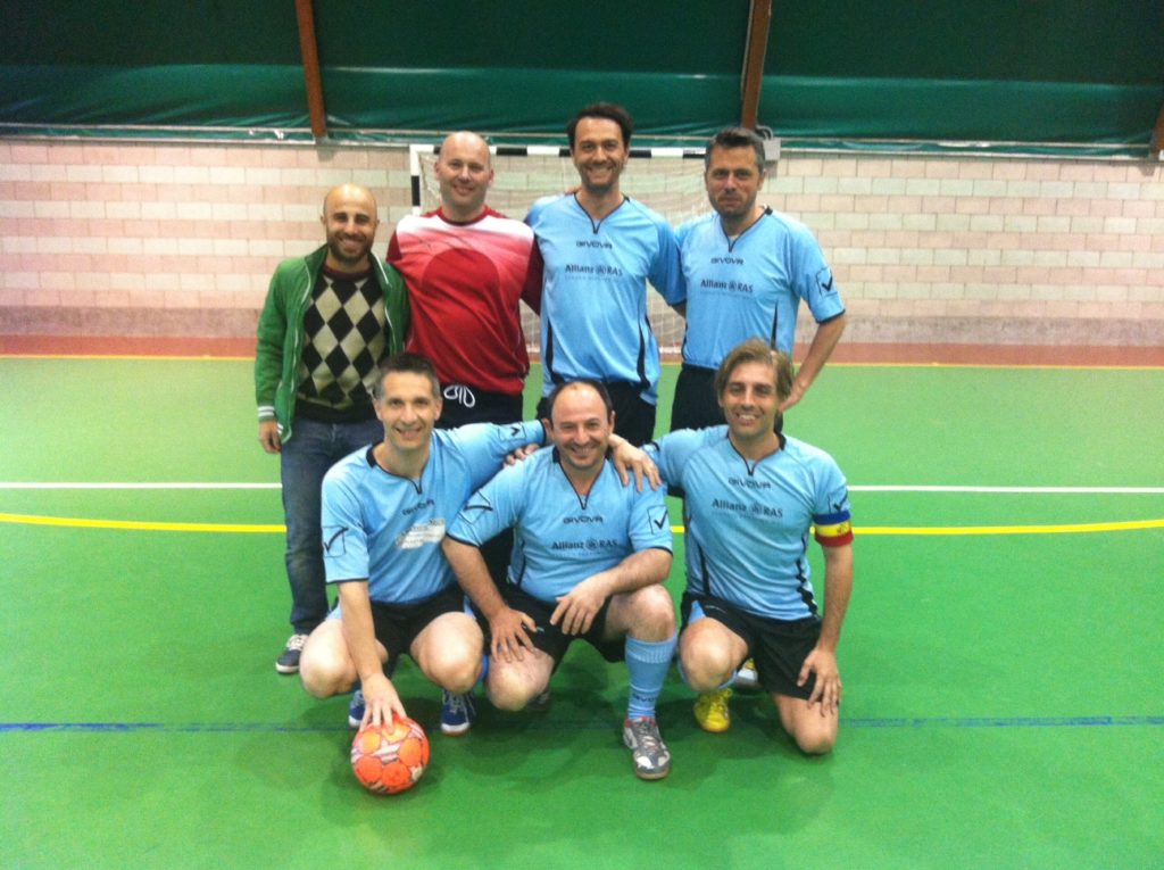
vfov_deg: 40.6
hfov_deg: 52.7
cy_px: 435
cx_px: 582
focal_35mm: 35
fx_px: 1175
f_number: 2.8
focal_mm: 3.85
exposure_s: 1/17
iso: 250
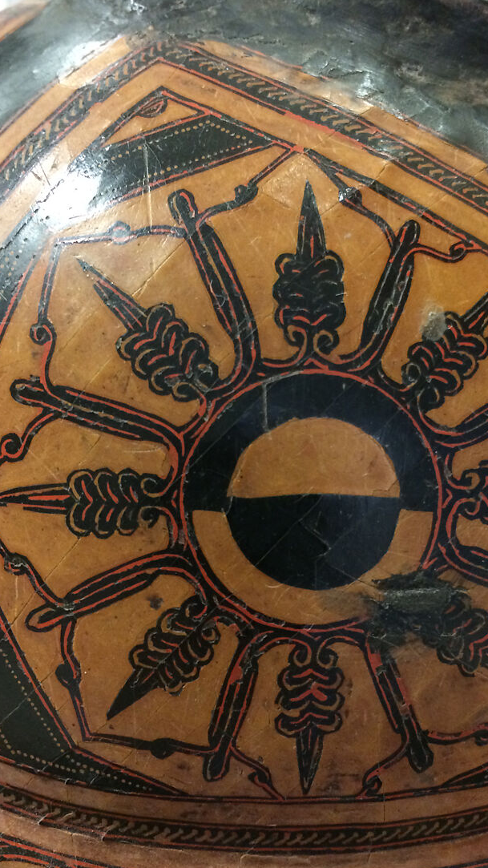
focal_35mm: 35
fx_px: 805
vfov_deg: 56.6
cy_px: 422
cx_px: 318
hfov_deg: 33.5
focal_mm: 4.15
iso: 320
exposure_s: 1/15
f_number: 2.2
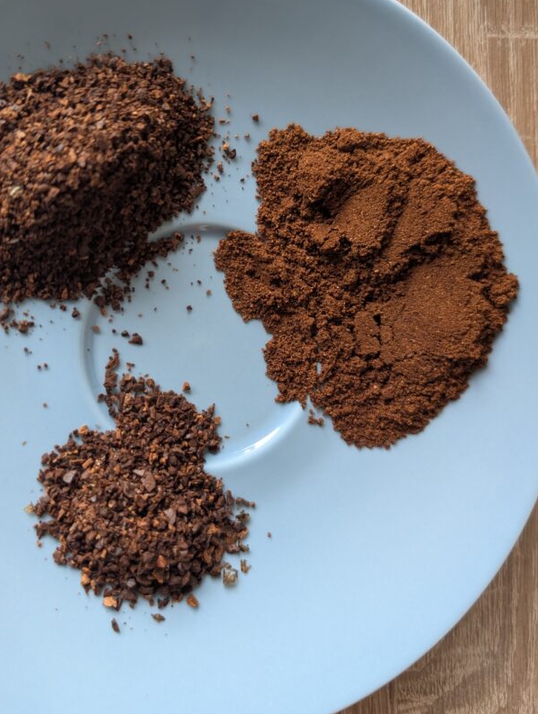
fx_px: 641
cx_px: 209
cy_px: 297
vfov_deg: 58.0
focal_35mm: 31
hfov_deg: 45.2
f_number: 1.68
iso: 219
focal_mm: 6.9
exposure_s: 1/62.2
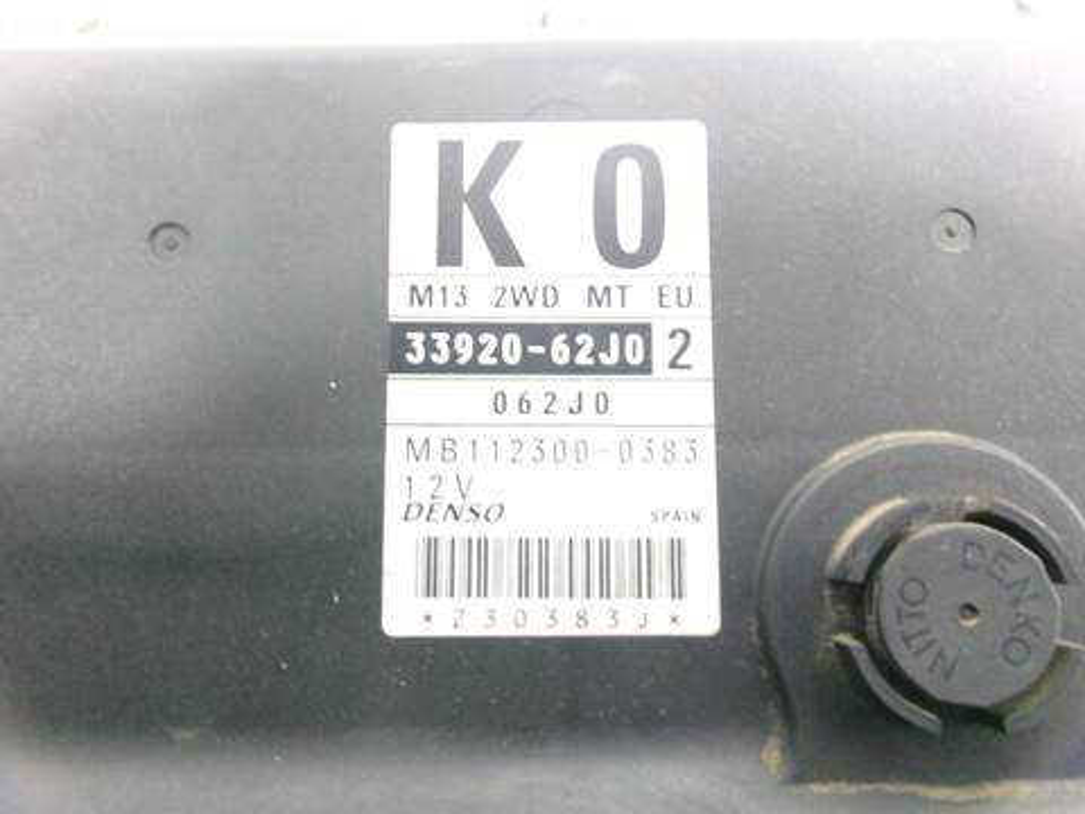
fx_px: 878
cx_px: 542
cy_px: 407
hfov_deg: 63.4
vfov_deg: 49.7
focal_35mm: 28
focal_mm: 5.1
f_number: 3.9
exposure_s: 1/8
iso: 800
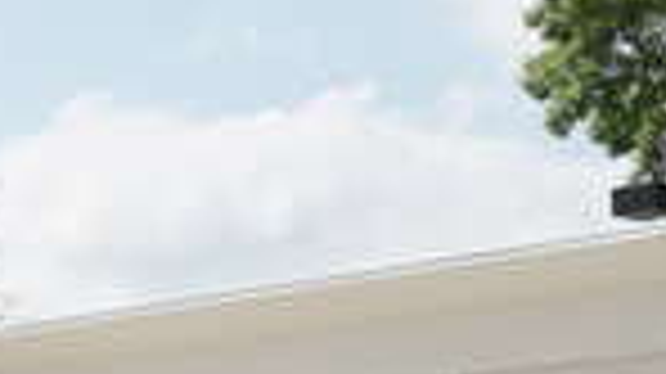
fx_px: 2700
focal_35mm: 153
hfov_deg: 14.0
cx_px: 184
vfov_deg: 7.8
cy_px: 471
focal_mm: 18
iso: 100
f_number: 9
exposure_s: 1/200
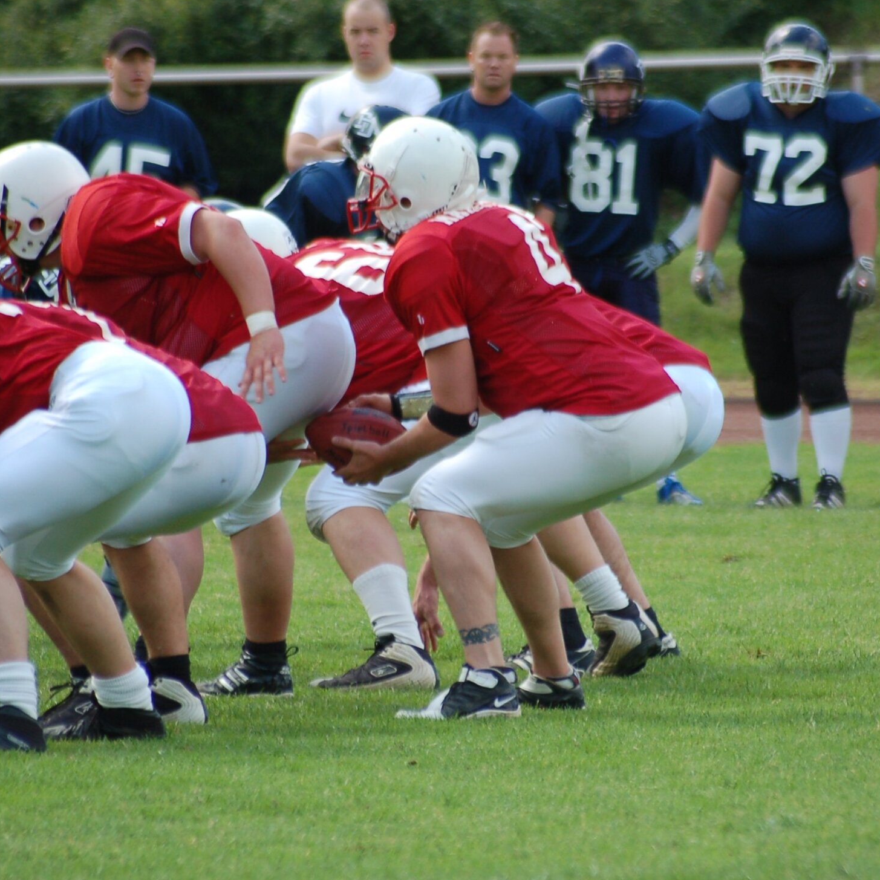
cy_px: 440
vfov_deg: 3.0
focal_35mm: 577
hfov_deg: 3.0
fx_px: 16595
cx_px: 489
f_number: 5.6
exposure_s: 1/500
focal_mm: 300
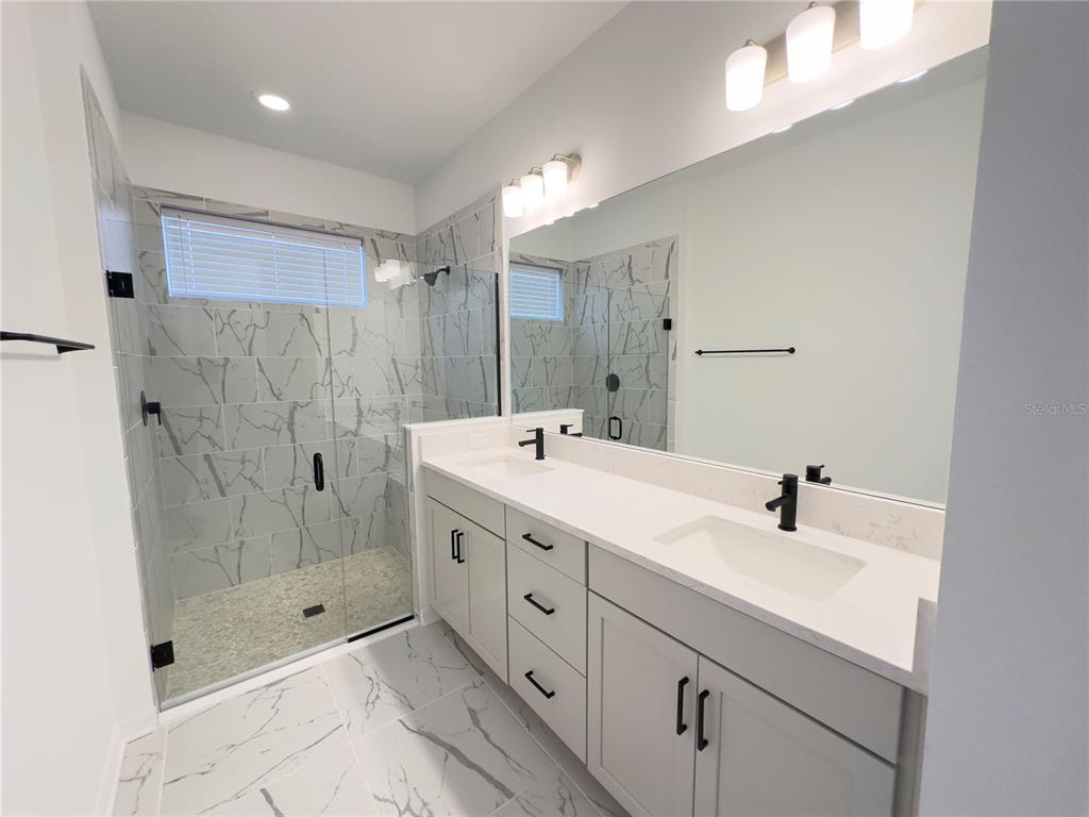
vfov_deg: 85.7
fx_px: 440
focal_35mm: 14
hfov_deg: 102.1
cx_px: 544
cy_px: 408
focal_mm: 2.22
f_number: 2.2
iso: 200
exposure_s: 1/120
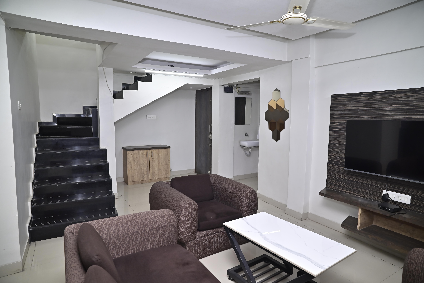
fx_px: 236
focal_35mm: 20
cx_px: 212
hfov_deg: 84.0
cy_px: 142
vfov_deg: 62.0
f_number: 4
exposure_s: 1/160
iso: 800
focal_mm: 20
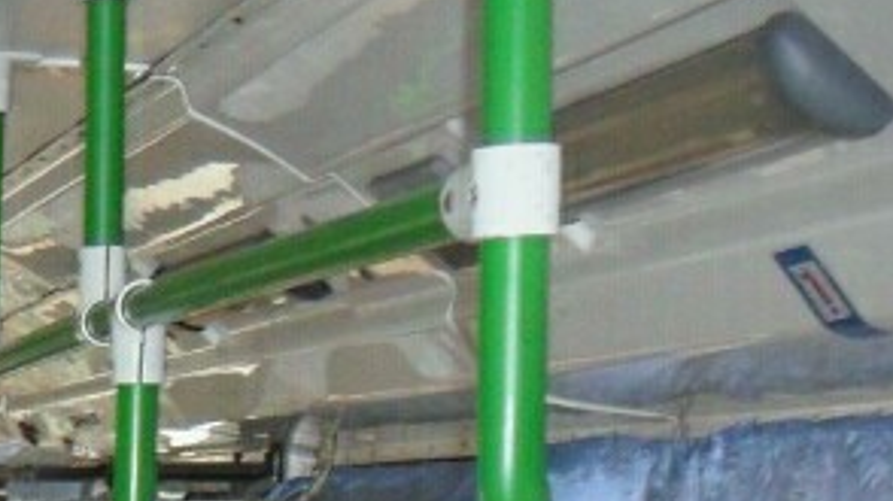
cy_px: 838
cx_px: -489
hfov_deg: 16.2
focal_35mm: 120
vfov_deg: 9.7
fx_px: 2840
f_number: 3.5
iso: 240
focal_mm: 4.9
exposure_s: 1/45
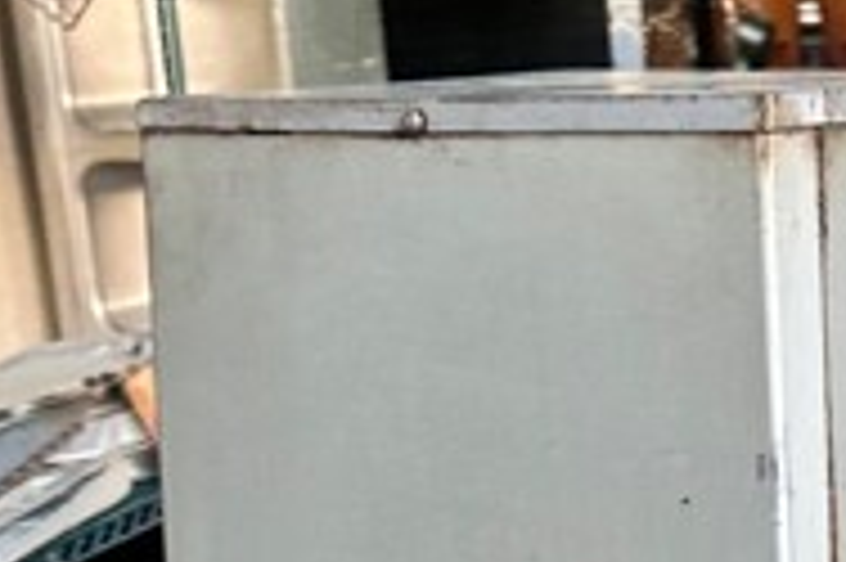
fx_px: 2536
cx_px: 824
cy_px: 1239
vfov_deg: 11.1
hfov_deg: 18.5
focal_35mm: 108
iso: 125
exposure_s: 1/60
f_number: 1.78
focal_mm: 6.86
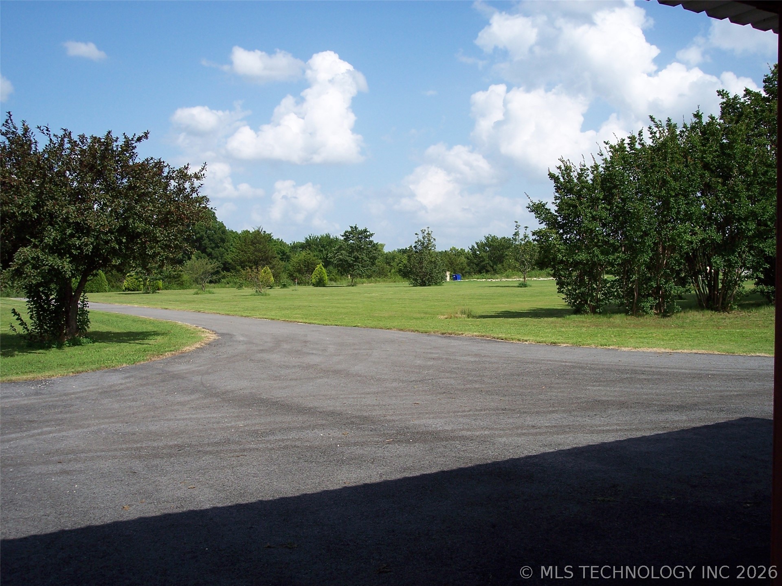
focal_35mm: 39
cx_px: 391
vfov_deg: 36.8
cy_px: 293
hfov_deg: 47.9
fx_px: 881
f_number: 4
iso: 100
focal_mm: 8
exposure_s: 1/750
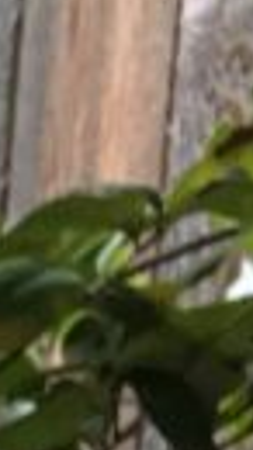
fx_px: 2962
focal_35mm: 248
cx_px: -1064
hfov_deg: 4.2
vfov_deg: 8.5
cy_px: 637
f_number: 2.2
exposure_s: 1/30
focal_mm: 4.15
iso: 125
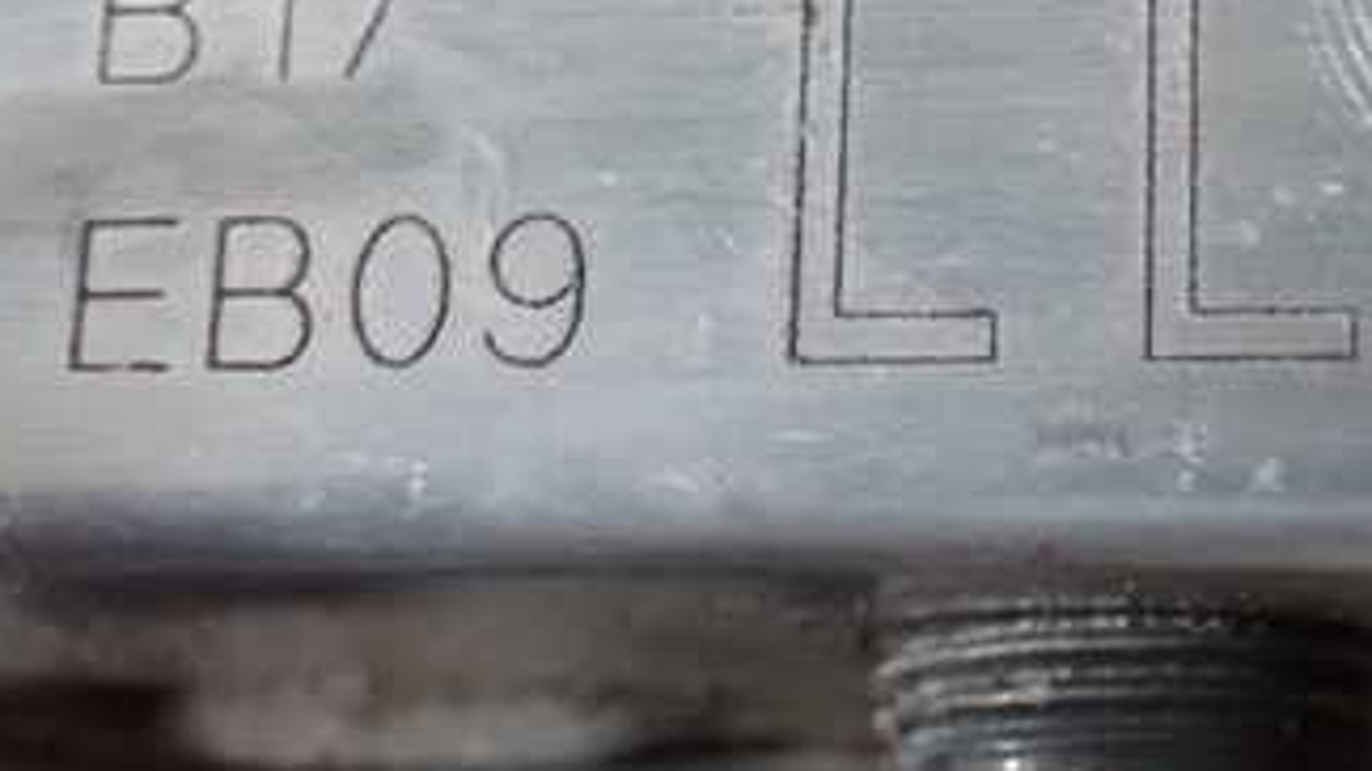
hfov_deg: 21.0
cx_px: 1021
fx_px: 3673
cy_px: -47
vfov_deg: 11.8
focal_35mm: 101
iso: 1600
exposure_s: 1/25
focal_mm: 9.01
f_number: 3.2
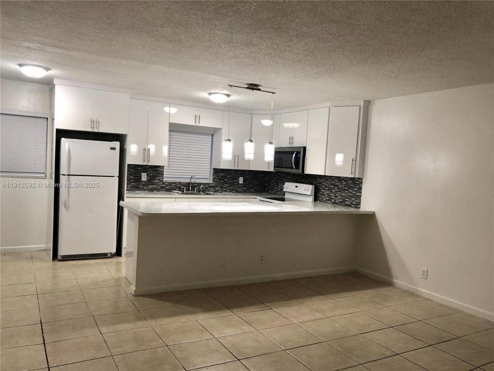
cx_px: 247
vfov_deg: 49.7
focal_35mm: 28
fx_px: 400
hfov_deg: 63.4
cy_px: 186
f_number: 1.8
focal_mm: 4
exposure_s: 1/24
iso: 32
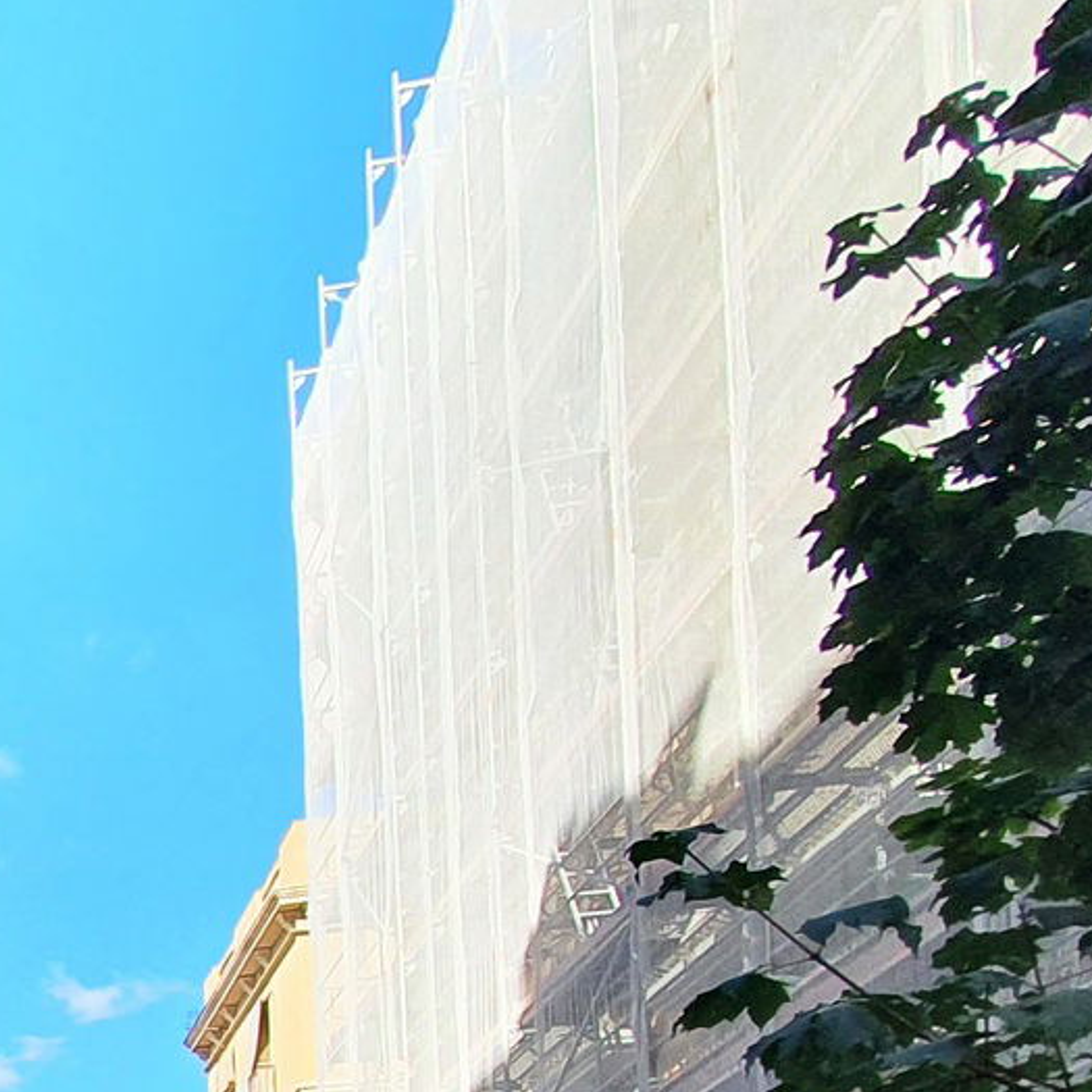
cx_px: -1069
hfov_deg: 19.7
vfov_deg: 27.3
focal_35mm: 46
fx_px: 1642
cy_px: 1584
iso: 50
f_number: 2.2
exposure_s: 1/282
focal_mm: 1.8
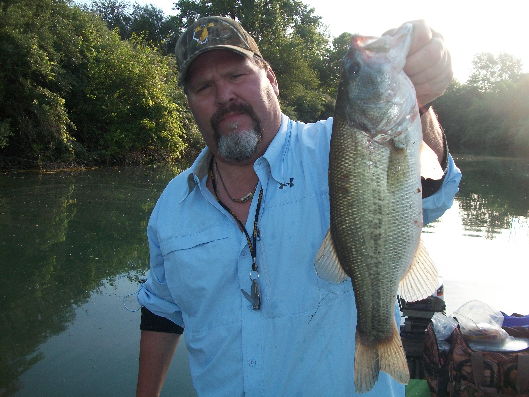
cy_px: 198
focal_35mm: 32
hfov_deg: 56.8
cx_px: 264
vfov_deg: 44.2
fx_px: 489
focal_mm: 5.7
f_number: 2.9
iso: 80
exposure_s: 1/400
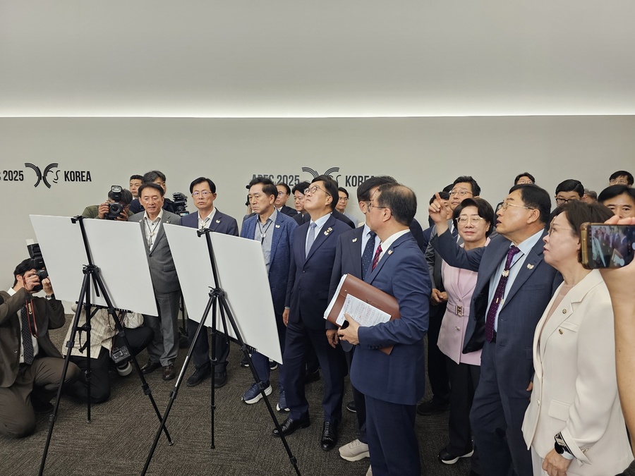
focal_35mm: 23
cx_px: 318
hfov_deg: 73.9
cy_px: 238
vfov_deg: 58.9
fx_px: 422
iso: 250
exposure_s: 1/120
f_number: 1.7
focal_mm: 6.3
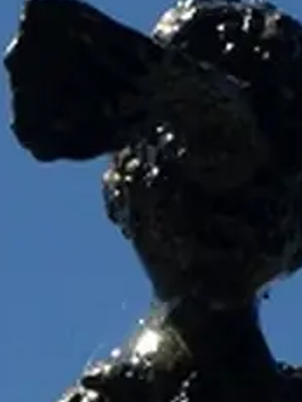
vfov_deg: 6.6
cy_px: 946
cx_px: 108
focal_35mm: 285
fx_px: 3309
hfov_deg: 5.2
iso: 100
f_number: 3.9
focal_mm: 7.4
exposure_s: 1/800
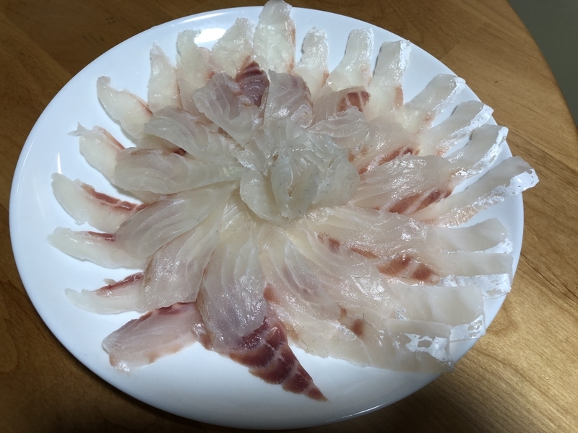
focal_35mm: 28
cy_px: 216
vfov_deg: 49.7
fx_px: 468
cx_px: 289
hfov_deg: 63.4
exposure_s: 1/33
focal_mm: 4
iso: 25
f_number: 1.8
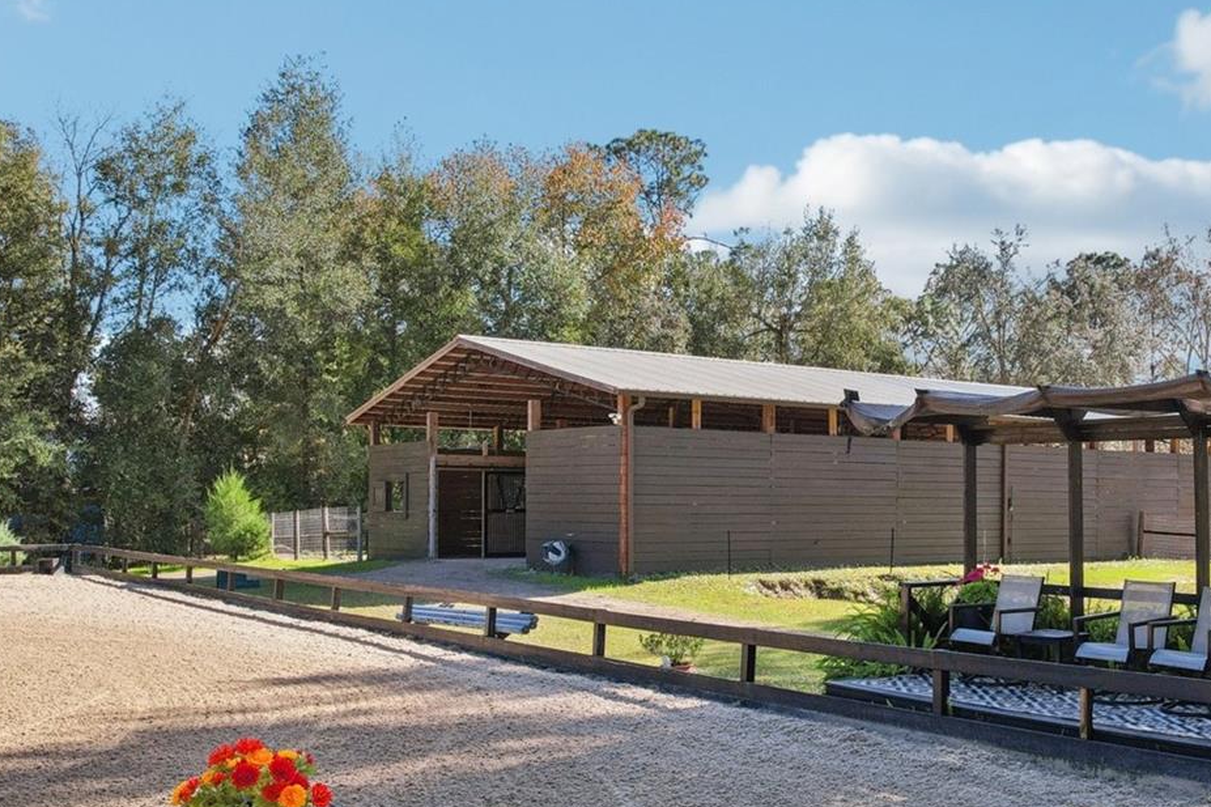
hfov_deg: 49.7
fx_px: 1278
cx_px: 823
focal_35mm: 38
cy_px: 515
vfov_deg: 34.8
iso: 100
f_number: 2.8
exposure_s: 1/640
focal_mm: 8.4
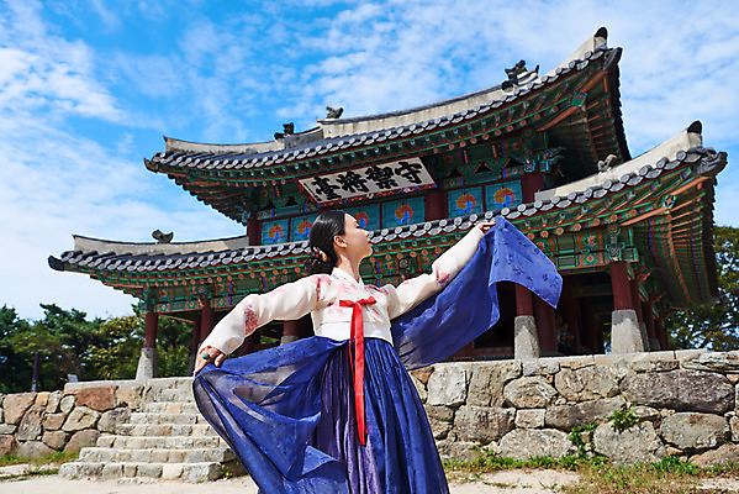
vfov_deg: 38.9
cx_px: 370
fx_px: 698
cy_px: 247
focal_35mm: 34
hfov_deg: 55.8
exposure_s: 1/800
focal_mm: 34
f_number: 4.5
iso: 100
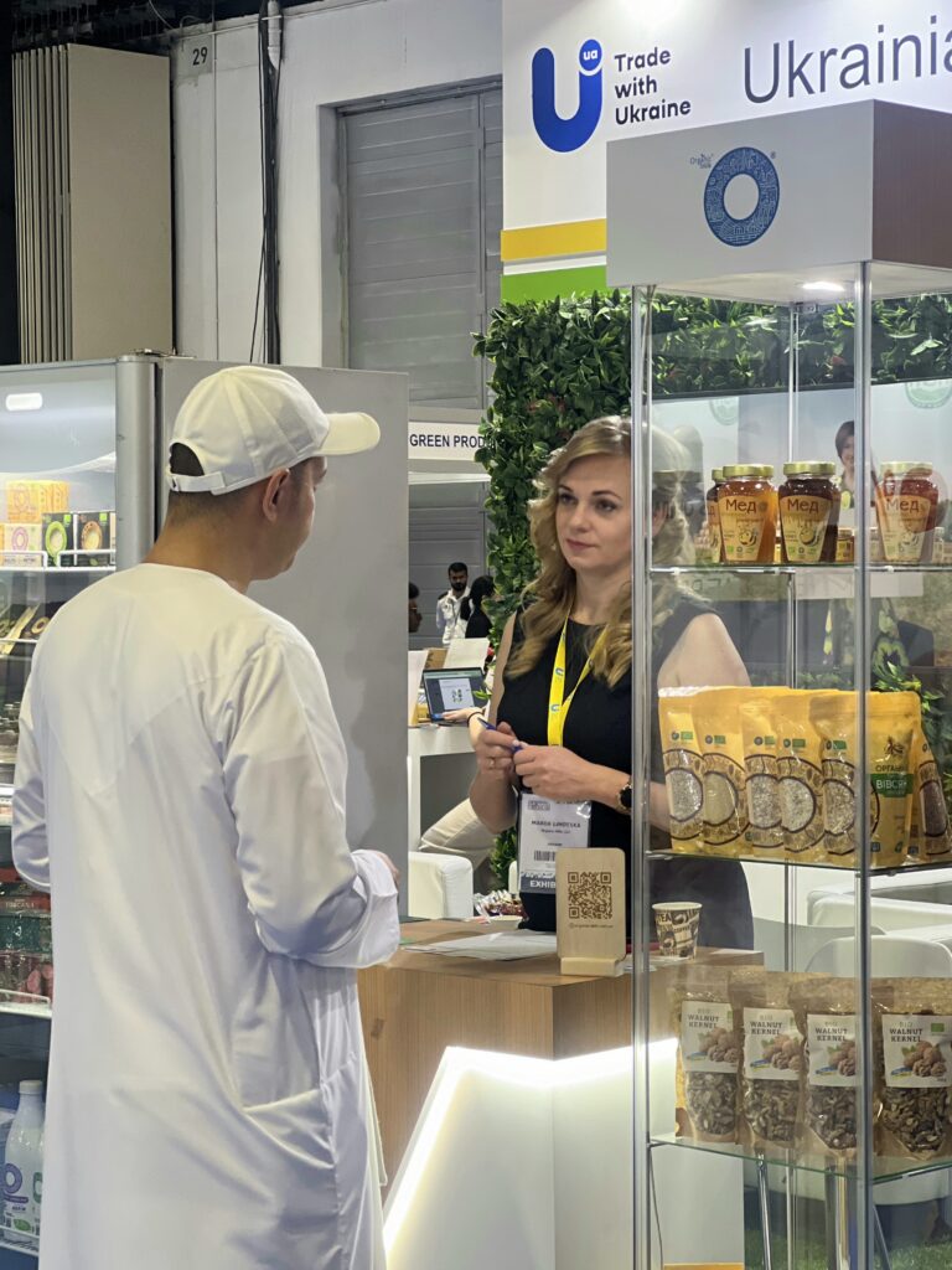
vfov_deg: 25.3
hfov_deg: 19.1
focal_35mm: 77
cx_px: 476
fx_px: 2824
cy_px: 635
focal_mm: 9
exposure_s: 1/33
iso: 250
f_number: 2.8
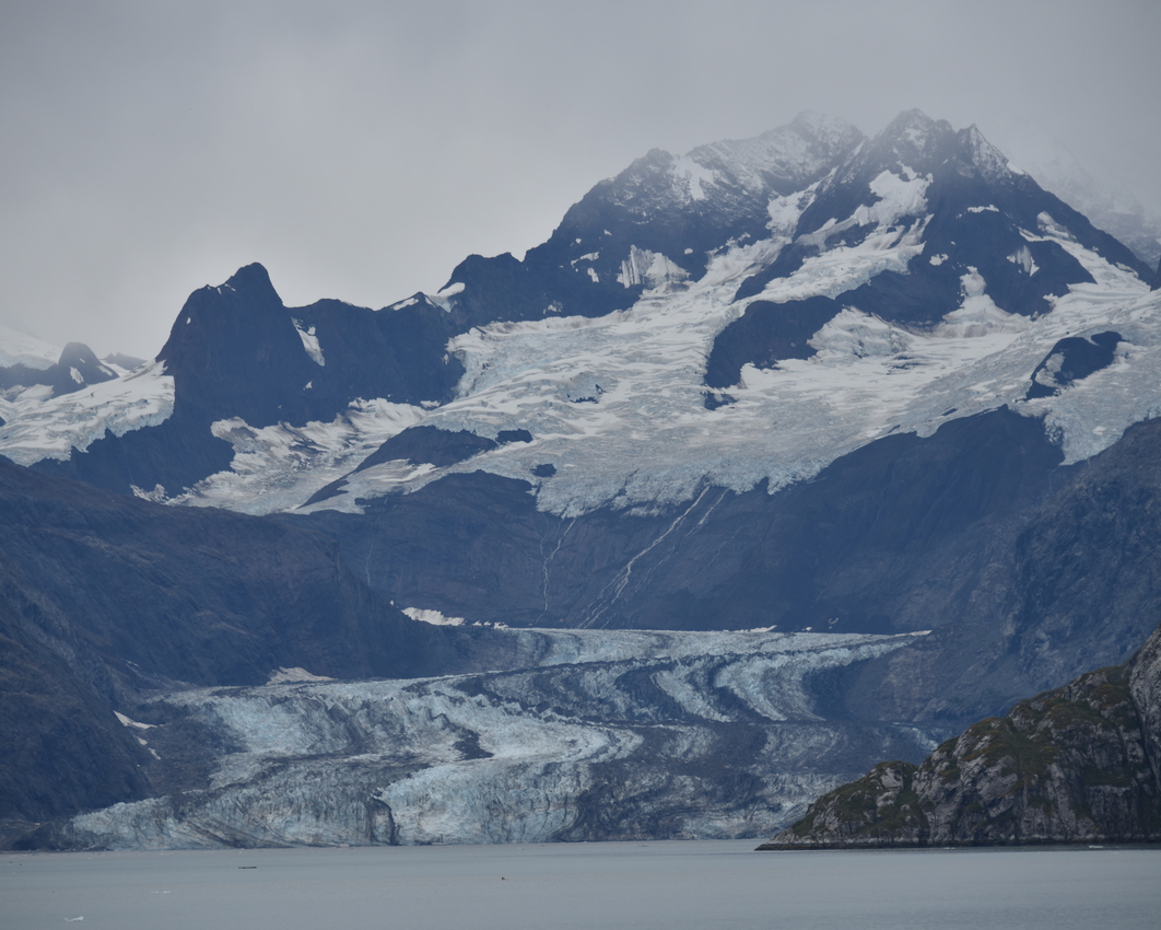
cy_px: 465
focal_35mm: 181
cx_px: 573
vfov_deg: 8.5
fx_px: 6221
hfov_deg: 10.7
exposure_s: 1/320
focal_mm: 160
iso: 100
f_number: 6.3
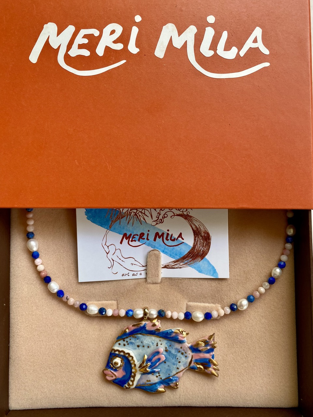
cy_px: 208
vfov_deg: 67.3
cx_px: 156
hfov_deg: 53.1
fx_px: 313
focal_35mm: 26
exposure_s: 1/121
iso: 125
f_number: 1.8
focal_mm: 4.25
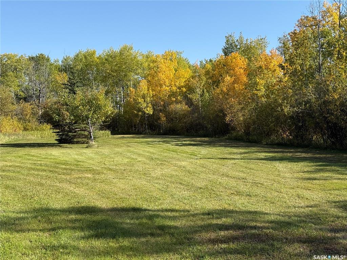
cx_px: 174
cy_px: 130
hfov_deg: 39.7
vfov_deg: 30.3
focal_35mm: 48
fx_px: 481
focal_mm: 6.76
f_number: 1.78
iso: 80
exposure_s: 1/3226
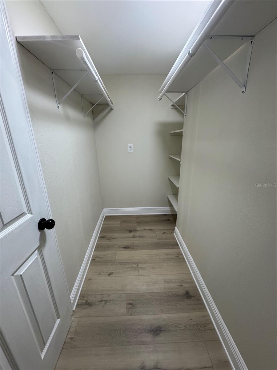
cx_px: 138
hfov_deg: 85.7
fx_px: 149
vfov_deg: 102.1
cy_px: 185
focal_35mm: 14
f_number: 2.2
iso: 320
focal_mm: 2.22
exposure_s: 1/104
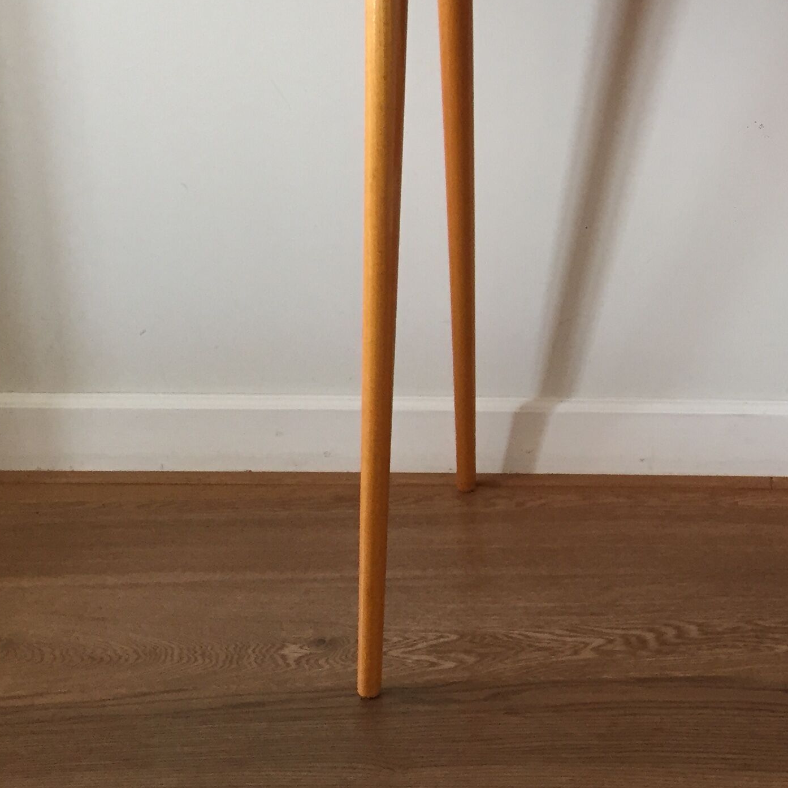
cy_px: 224
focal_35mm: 60
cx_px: 824
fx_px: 1545
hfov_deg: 26.7
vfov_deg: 28.3
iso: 64
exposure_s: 1/33
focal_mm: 4.15
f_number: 2.2
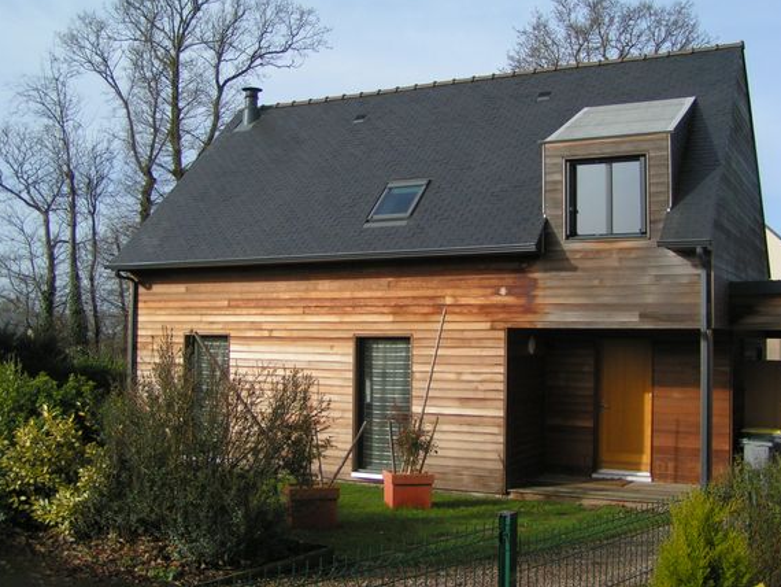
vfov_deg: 36.0
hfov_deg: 46.8
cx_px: 380
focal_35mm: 40
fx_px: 903
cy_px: 283
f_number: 3.2
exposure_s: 1/1000
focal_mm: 5.8
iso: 50
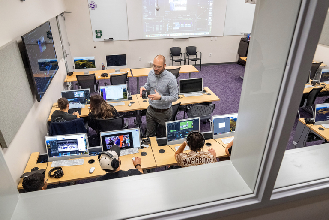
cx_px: 164
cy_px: 113
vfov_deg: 51.3
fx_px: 229
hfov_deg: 71.5
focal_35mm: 25
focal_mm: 24
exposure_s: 1/160
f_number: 4.5
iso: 3200
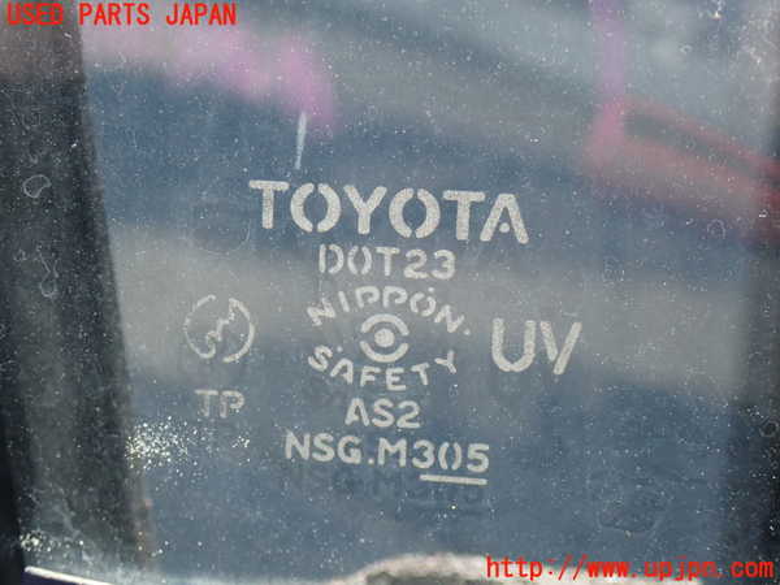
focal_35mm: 82
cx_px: 390
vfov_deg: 18.0
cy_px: 292
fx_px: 1848
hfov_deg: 23.8
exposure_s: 1/160
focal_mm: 14.62
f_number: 4.3
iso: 200
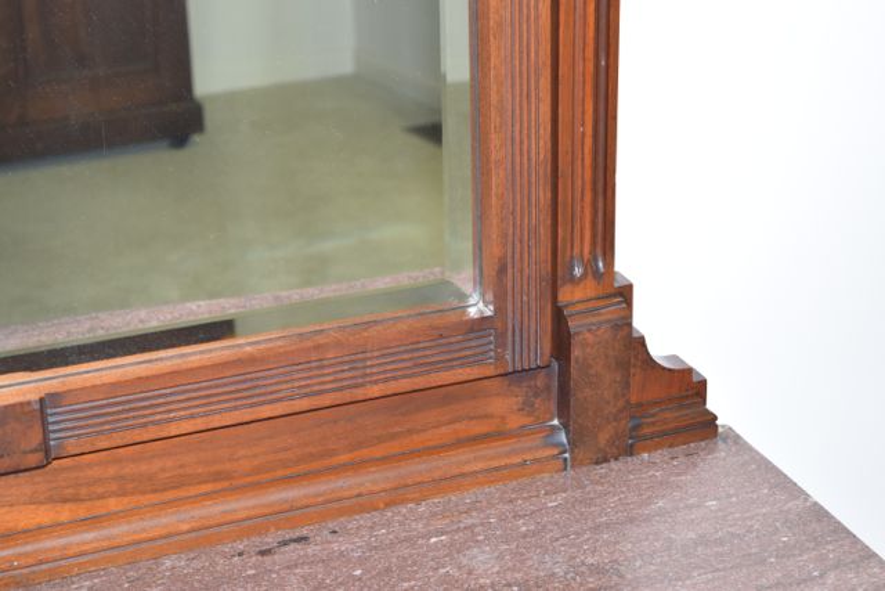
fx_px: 2028
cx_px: 442
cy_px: 296
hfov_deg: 24.6
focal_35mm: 82
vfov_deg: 16.6
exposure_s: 1/125
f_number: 5.6
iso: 800
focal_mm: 55
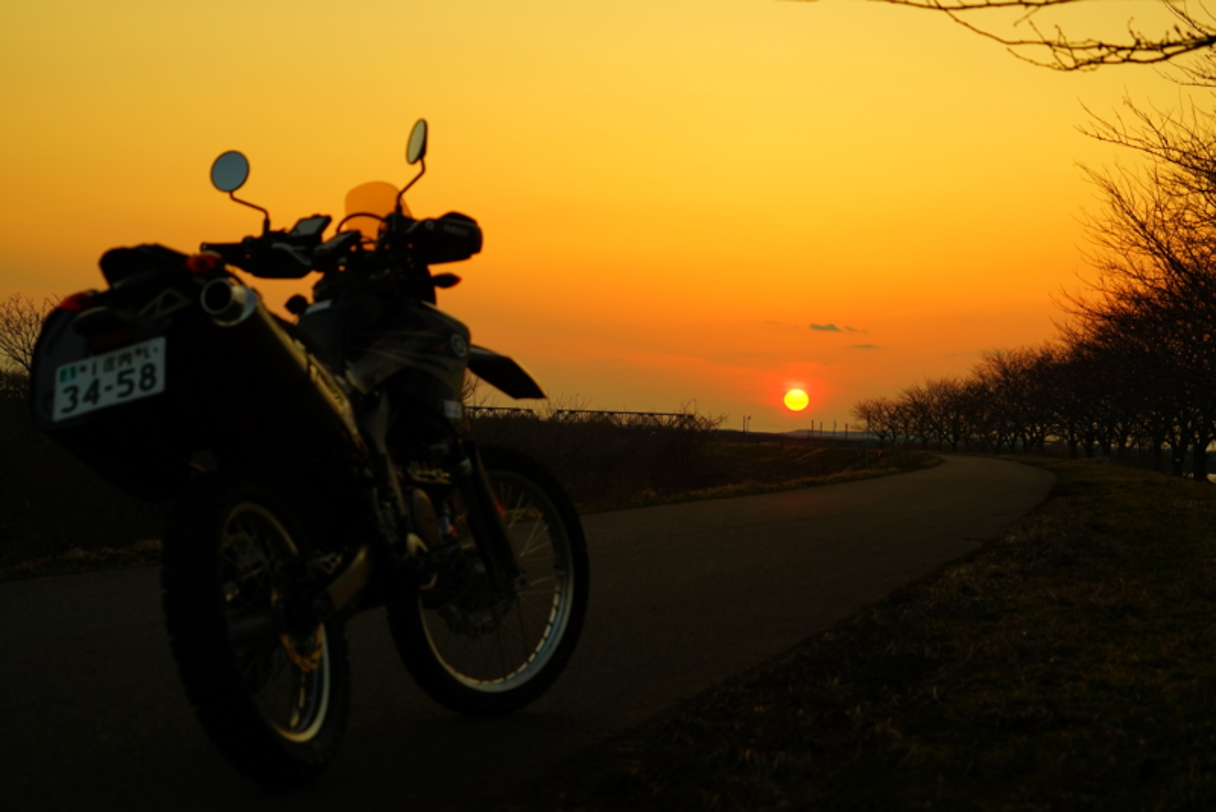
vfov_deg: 19.7
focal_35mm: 69
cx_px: 608
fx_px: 2331
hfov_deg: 29.2
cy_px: 406
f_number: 6.7
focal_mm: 69
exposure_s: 1/90
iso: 100
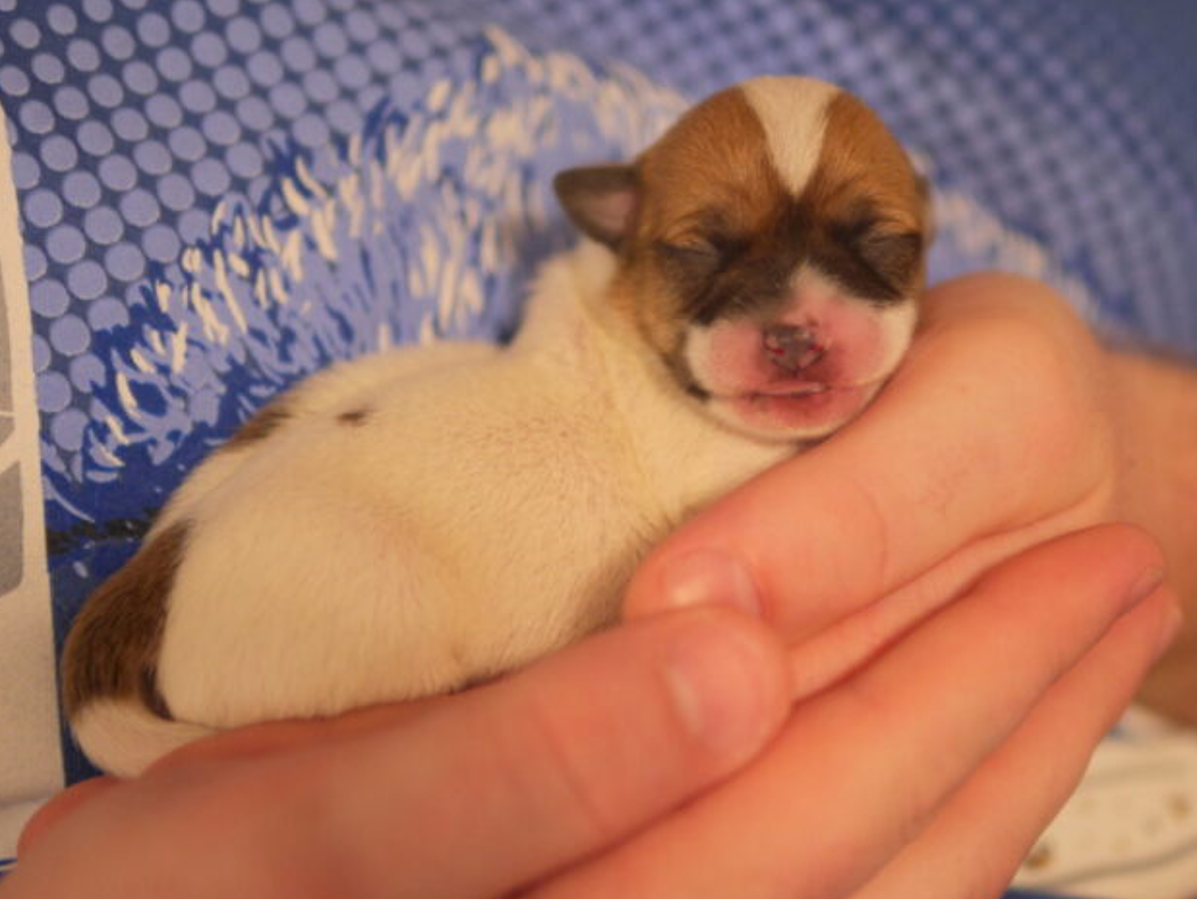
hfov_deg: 31.1
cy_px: 520
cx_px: 729
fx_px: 2145
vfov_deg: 23.7
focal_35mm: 62
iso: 1000
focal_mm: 25
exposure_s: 1/125
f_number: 1.4
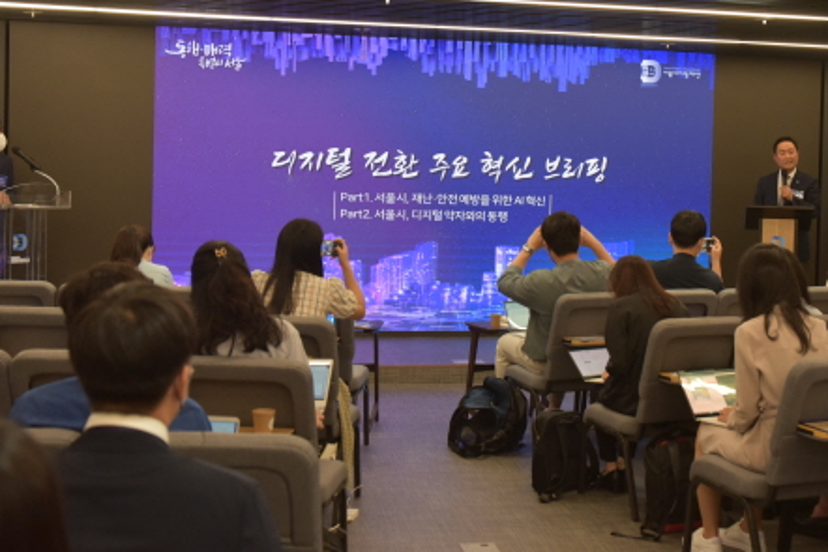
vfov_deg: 23.7
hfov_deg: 34.7
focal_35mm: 57
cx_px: 549
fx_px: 1311
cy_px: 201
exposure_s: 1/200
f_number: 4.5
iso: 1600
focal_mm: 42
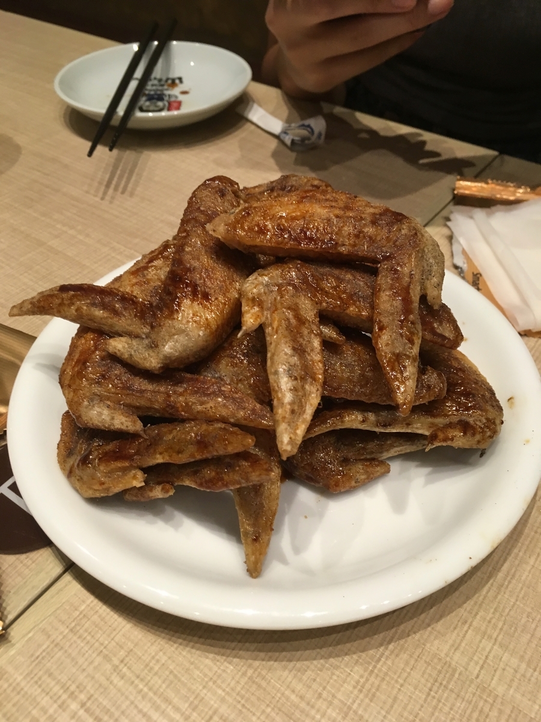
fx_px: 604
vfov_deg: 61.7
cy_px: 361
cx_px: 270
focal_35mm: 29
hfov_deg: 48.2
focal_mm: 4.15
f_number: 2.2
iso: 125
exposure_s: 1/33
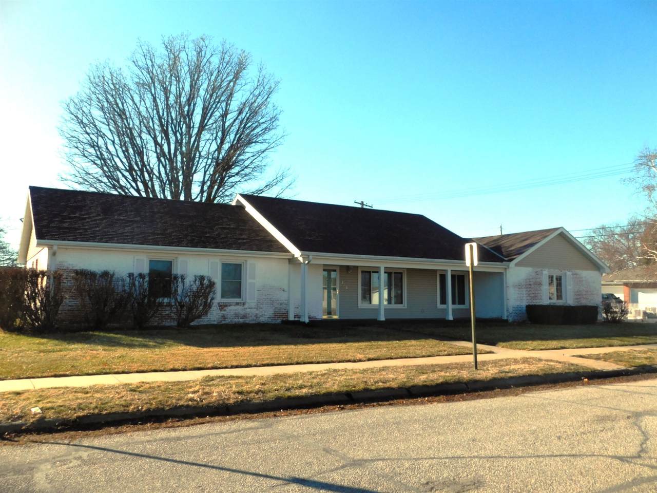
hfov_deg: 60.0
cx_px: 328
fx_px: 569
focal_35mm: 30
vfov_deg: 46.8
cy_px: 246
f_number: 3.2
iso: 125
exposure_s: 1/1250
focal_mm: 5.3
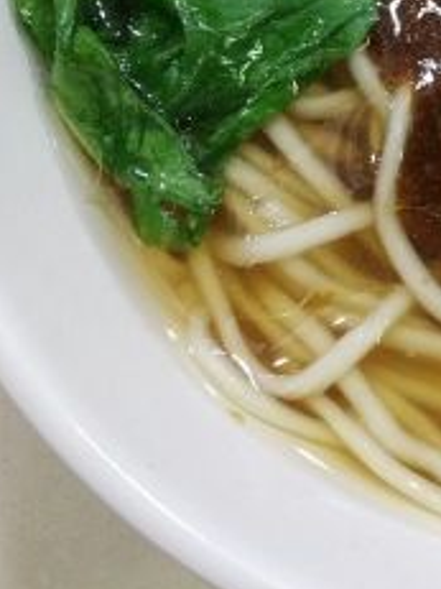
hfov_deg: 14.4
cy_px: 66
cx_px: 626
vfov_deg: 19.9
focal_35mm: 97
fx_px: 1649
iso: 500
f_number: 2
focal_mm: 4.5
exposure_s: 1/33
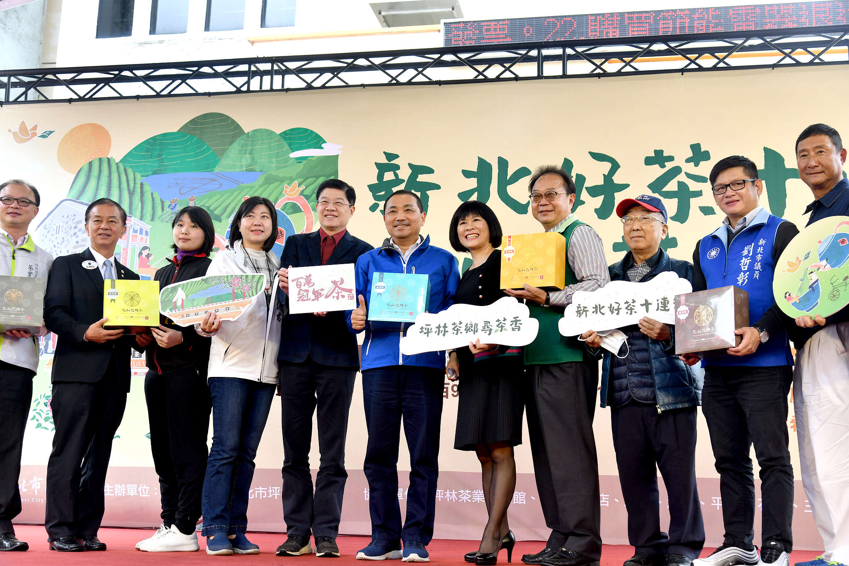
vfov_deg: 30.5
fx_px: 1038
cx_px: 424
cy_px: 283
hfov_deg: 44.5
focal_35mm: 44
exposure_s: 1/125
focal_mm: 44
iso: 360
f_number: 5.6
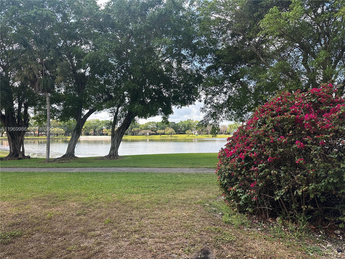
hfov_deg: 71.6
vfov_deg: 56.8
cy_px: 130
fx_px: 239
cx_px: 172
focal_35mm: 24
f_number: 1.78
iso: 80
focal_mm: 6.86
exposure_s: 1/1107
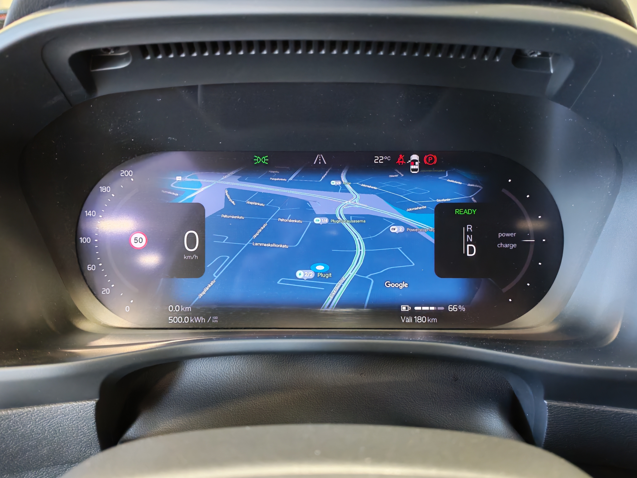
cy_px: 239
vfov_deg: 45.4
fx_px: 570
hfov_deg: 58.4
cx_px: 318
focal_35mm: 31
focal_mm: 6.12
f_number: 1.9
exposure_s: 1/33
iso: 2500
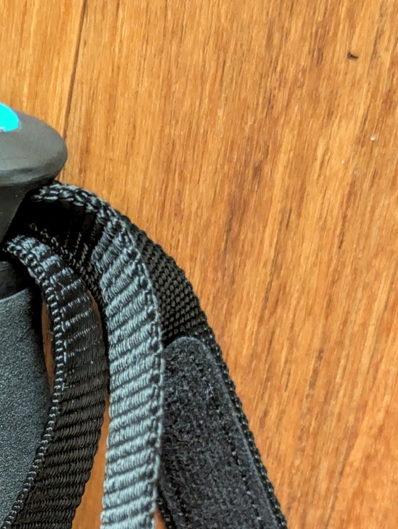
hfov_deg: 15.3
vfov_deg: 20.0
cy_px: 490
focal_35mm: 96
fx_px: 1468
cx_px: 47
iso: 1724
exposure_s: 1/73.5
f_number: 1.85
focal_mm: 6.81
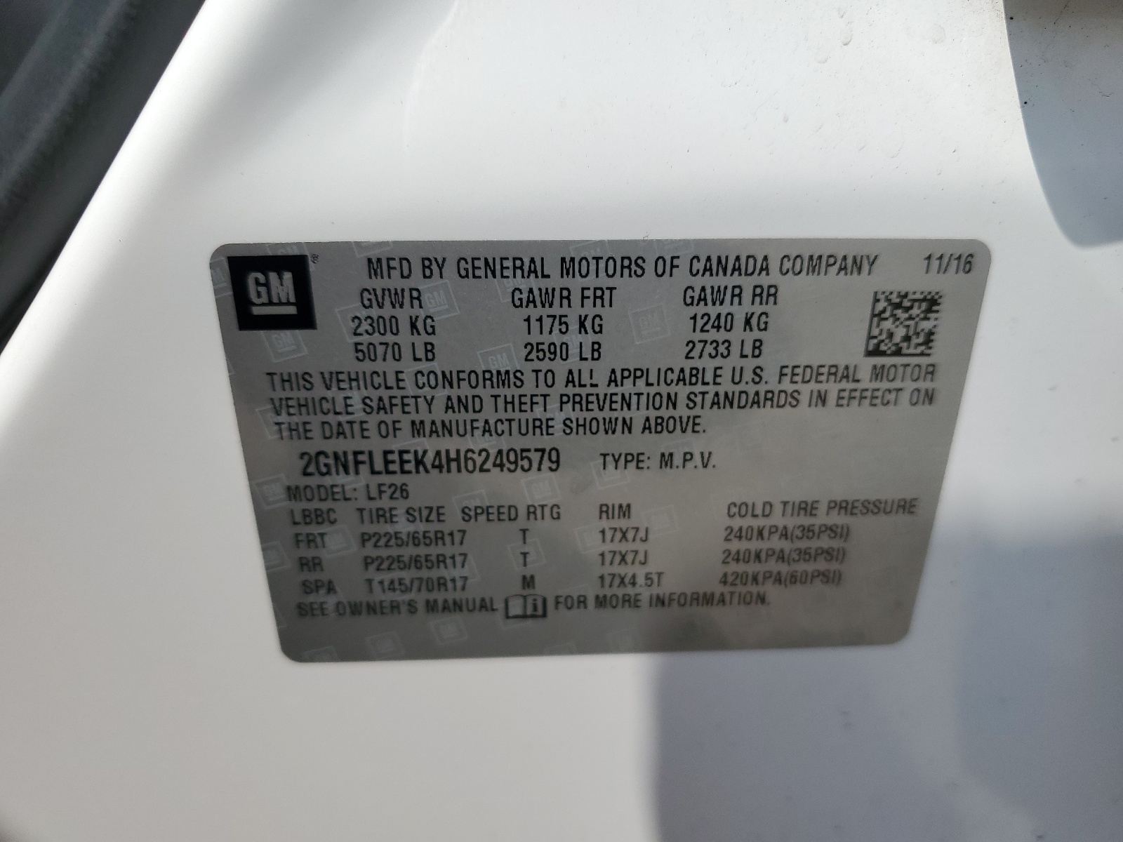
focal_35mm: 26
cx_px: 562
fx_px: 843
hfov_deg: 67.3
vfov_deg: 53.1
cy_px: 421
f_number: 1.5
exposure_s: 1/3333
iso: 50
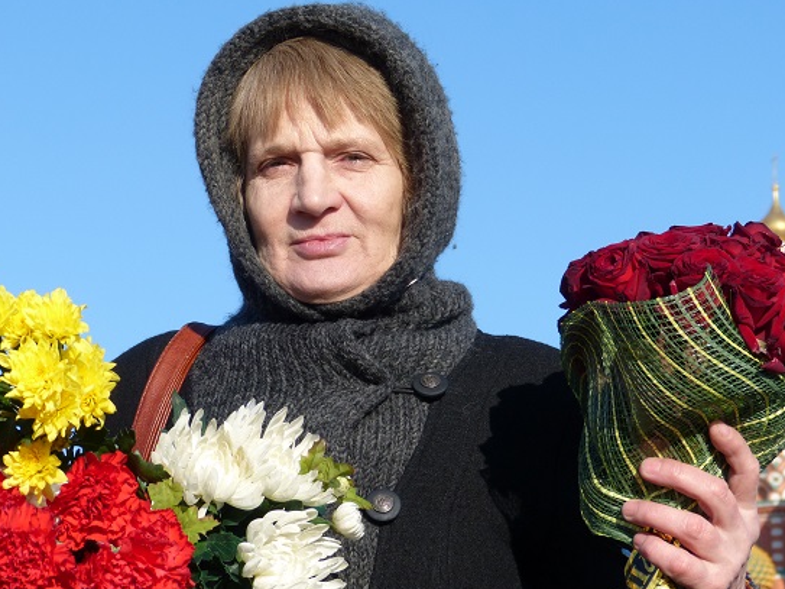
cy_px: 350
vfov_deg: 11.8
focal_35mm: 126
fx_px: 2857
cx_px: 364
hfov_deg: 15.6
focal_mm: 17.2
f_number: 4
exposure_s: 1/1000
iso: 100
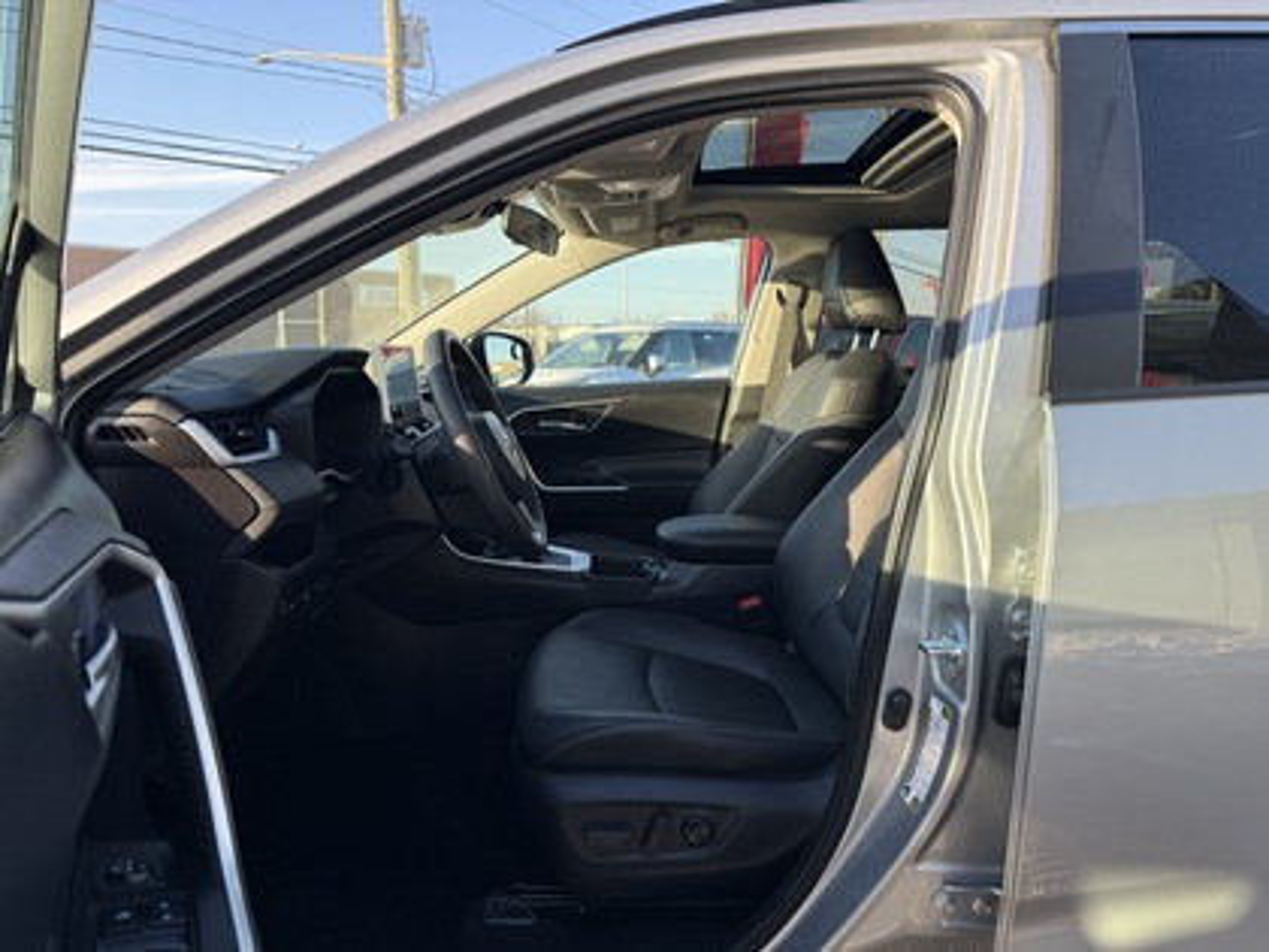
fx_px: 880
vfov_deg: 56.8
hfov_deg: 71.6
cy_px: 476
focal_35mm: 24
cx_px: 634
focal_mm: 6.76
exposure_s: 1/849
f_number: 1.78
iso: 100
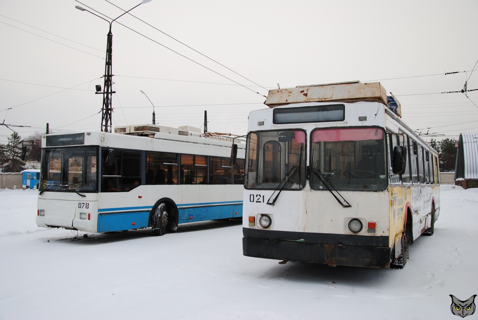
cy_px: 160
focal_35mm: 33
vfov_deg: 40.1
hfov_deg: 57.2
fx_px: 439
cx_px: 239
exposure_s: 1/250
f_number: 5
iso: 200
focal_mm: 22
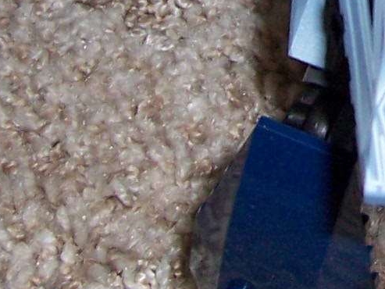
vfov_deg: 9.0
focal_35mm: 159
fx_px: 1769
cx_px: 665
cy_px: -205
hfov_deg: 11.6
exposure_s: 1/60
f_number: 2.7
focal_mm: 5.6
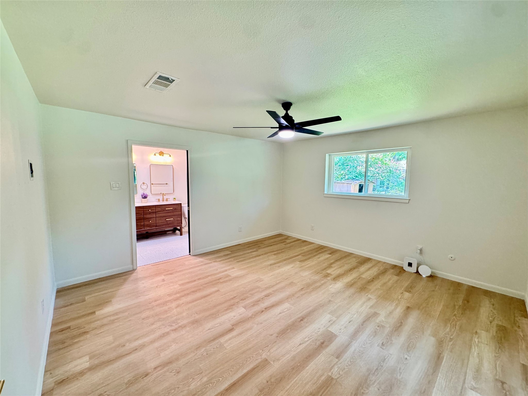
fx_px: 214
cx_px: 264
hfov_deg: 102.1
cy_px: 198
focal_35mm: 14
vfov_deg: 85.7
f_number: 2.2
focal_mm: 2.22
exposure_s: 1/60
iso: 320
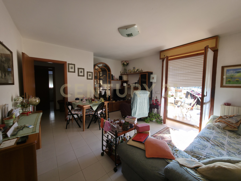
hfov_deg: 106.2
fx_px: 91
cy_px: 90
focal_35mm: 13
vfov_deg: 89.9
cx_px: 120
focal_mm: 2.2
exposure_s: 1/154
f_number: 1.9
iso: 25
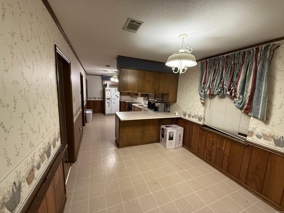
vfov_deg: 85.7
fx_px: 115
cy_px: 106
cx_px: 142
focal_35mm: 14
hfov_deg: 102.1
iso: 320
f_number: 2.2
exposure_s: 1/60
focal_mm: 2.22
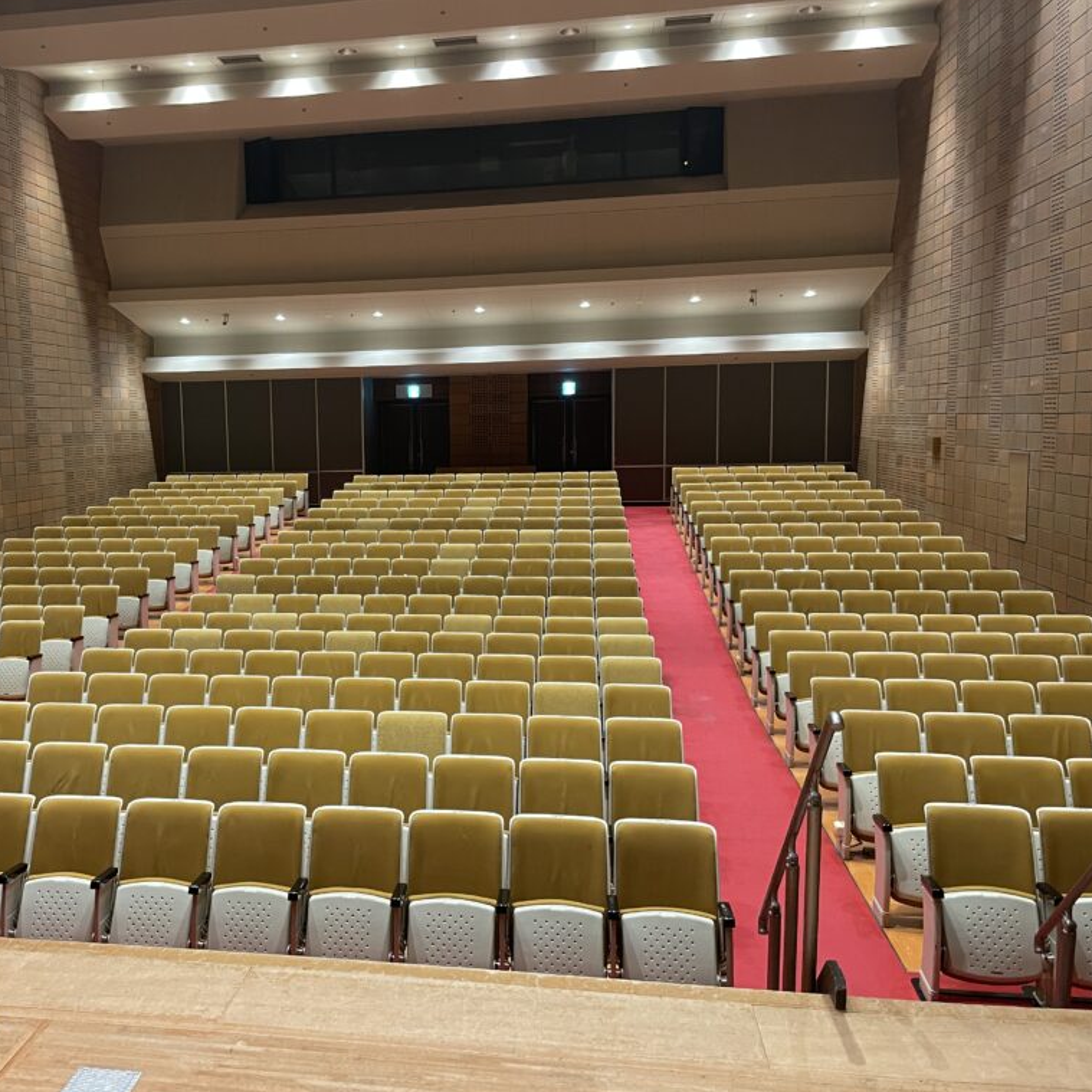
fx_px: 1106
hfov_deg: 51.5
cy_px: 551
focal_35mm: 31
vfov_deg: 52.5
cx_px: 360
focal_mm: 4.2
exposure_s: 1/60
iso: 320
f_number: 1.6
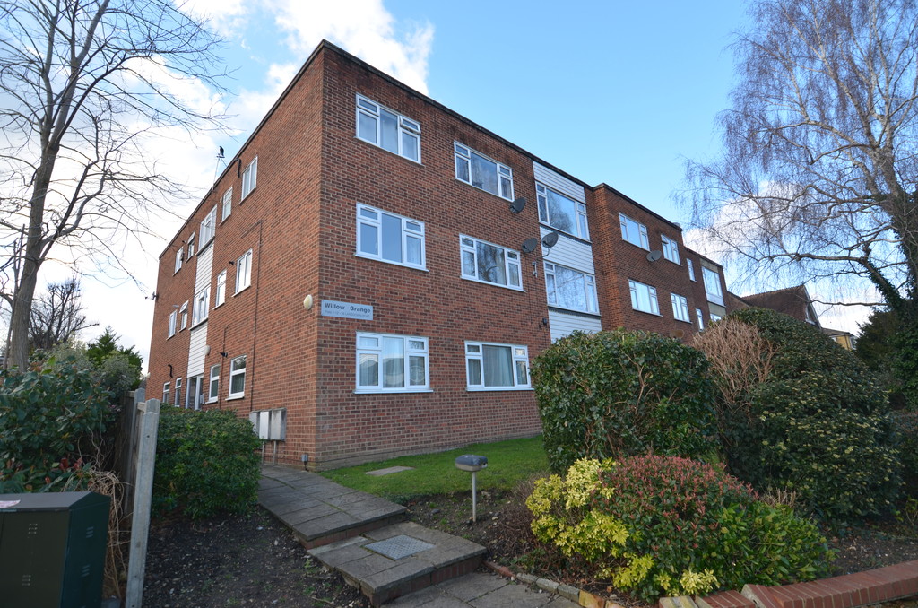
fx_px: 420
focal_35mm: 16
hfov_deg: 95.1
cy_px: 304
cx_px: 459
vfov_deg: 71.8
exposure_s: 1/200
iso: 100
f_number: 5
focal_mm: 11
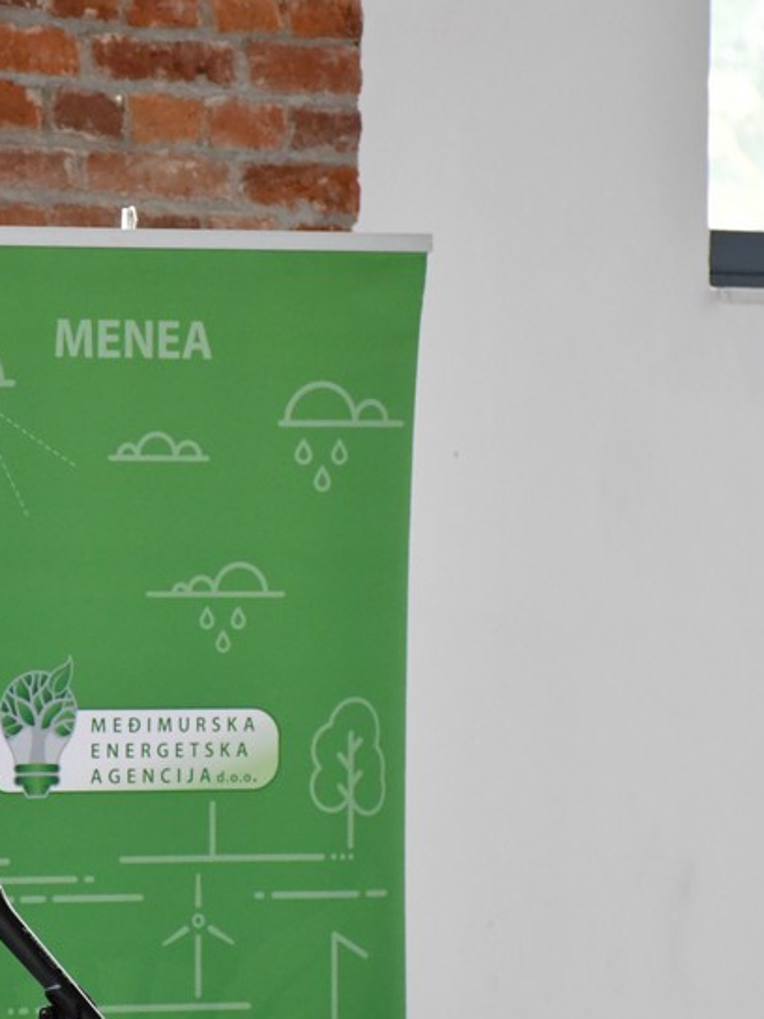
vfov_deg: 7.7
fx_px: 7563
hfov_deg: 5.8
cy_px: 529
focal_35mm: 257
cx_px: 4
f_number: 5.3
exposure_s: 1/250
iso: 2800
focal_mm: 95
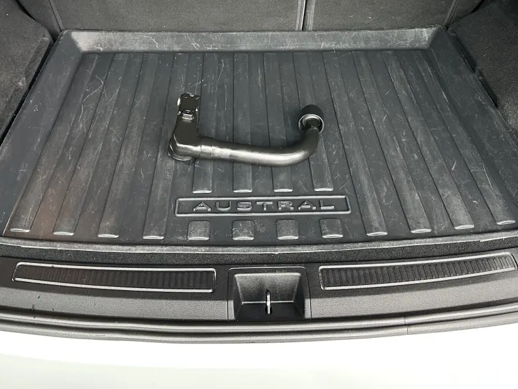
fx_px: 628
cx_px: 257
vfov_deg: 33.0
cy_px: 58
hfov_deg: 44.8
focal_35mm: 42
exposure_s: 1/50
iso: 250
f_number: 1.78
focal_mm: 6.86
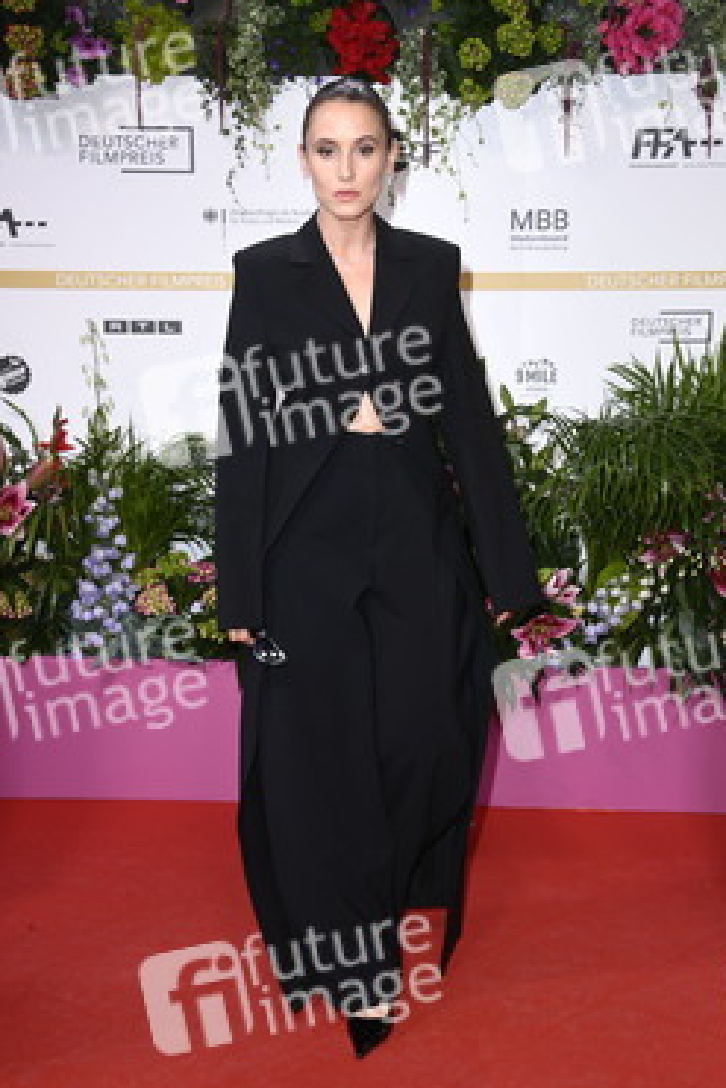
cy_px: 544
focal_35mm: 54
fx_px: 1632
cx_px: 376
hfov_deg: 25.1
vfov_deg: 36.9
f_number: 5.6
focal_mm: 50
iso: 500
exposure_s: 1/250
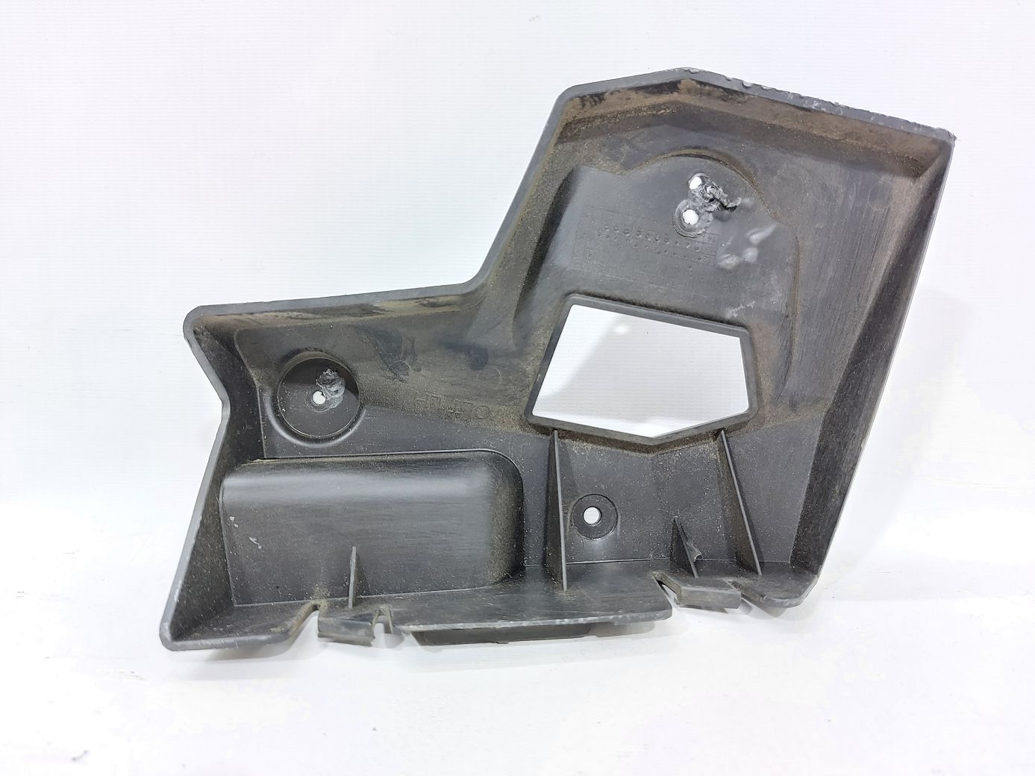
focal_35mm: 24
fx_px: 718
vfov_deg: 56.8
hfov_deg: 71.6
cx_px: 518
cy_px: 388
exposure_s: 1/33
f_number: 1.8
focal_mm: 5.23
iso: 200
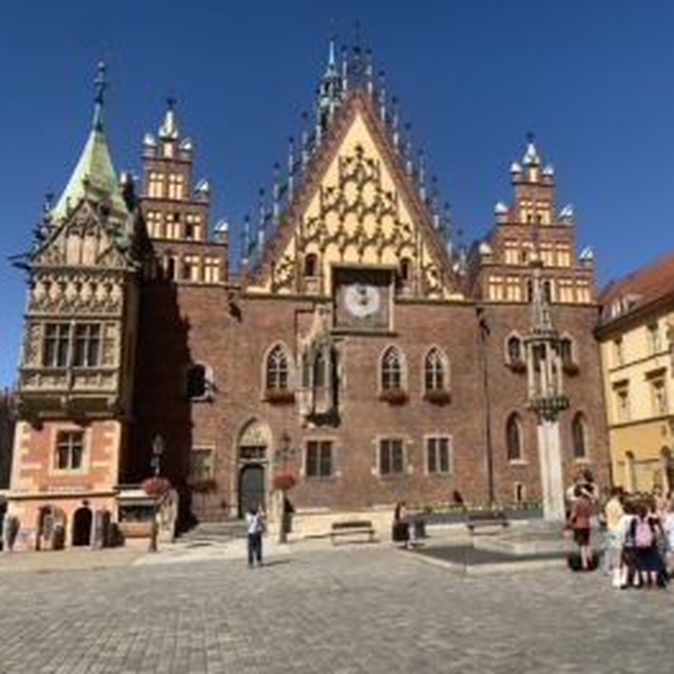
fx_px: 683
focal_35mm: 31
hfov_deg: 51.8
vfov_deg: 52.5
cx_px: 437
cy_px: 338
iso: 25
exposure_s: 1/2681
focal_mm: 4.25
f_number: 1.8
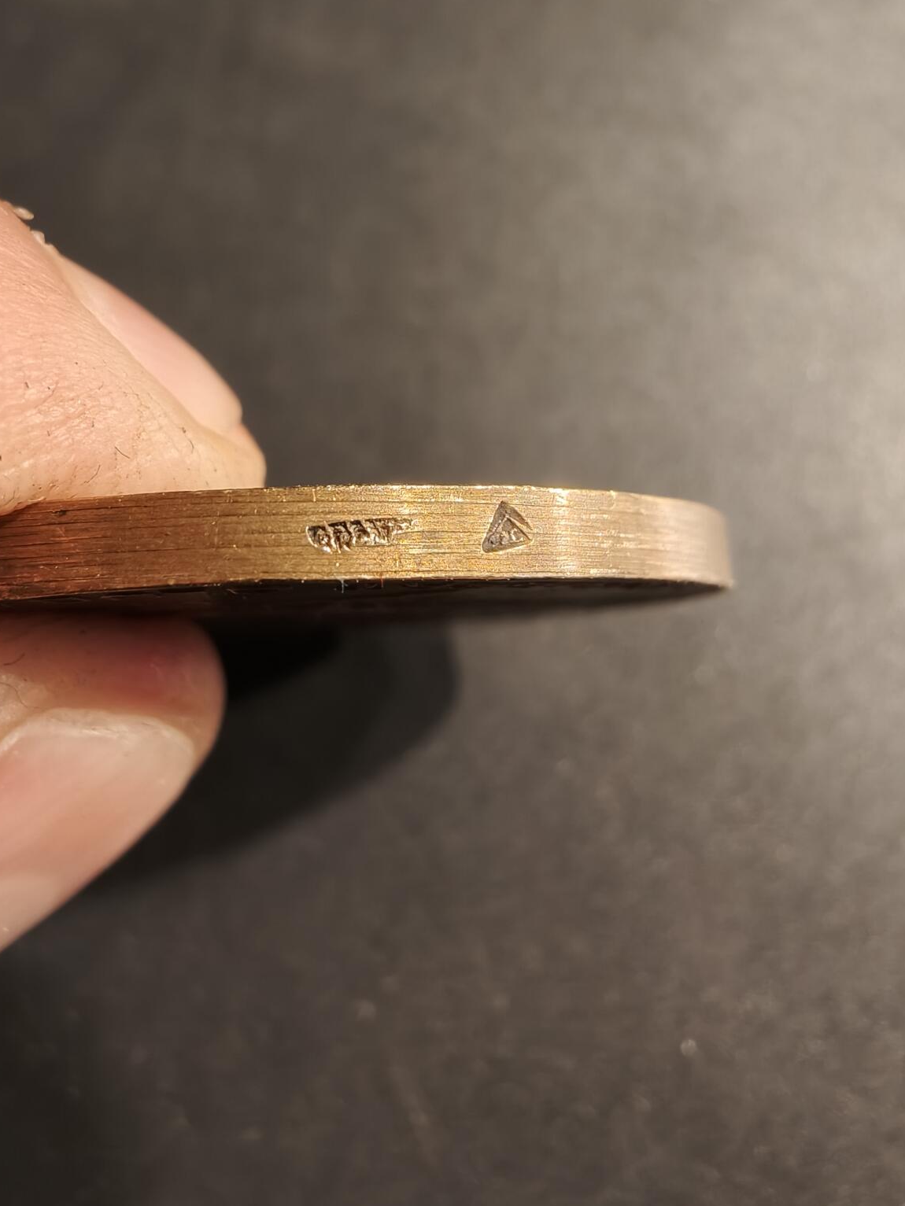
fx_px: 941
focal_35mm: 27
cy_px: 603
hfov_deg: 51.3
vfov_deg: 65.3
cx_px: 471
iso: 160
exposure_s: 1/61.2
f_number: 2
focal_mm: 2.32
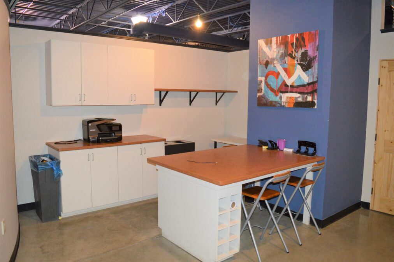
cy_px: 131
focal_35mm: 27
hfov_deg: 67.4
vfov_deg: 47.9
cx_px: 197
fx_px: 295
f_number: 3.5
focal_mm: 18
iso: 1800
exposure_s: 1/60
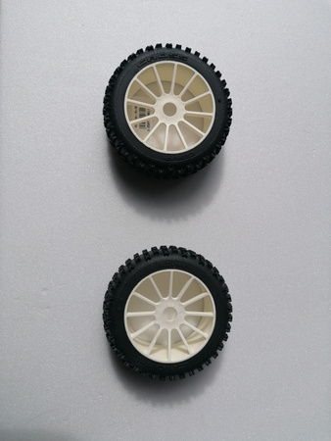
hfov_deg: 51.4
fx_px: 344
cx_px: 166
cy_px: 220
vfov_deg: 65.3
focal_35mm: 27
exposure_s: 1/593
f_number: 1.8
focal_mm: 4.75
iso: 50
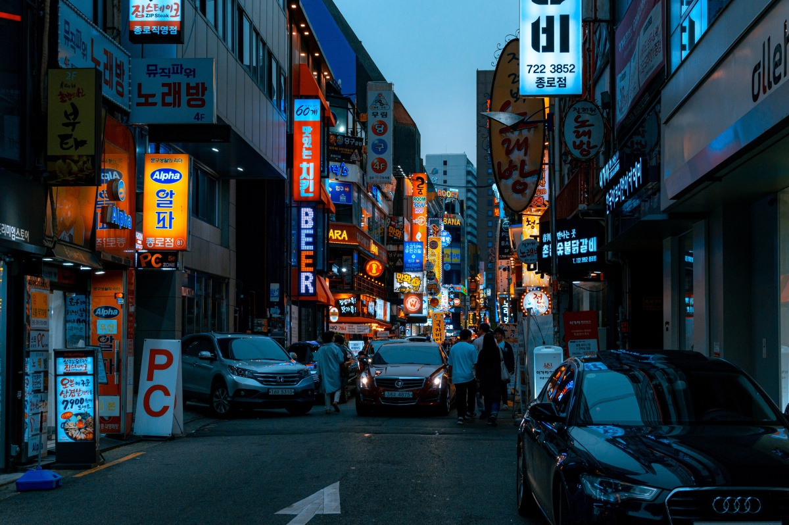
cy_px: 262
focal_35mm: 52
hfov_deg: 37.9
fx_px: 1150
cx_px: 394
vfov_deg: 25.7
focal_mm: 35
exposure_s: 1/160
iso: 400
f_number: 4.5
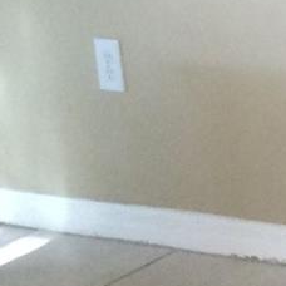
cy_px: -251
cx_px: 983
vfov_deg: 8.5
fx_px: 1851
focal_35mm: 198
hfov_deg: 7.3
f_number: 2.4
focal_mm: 3.3
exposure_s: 1/24
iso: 80
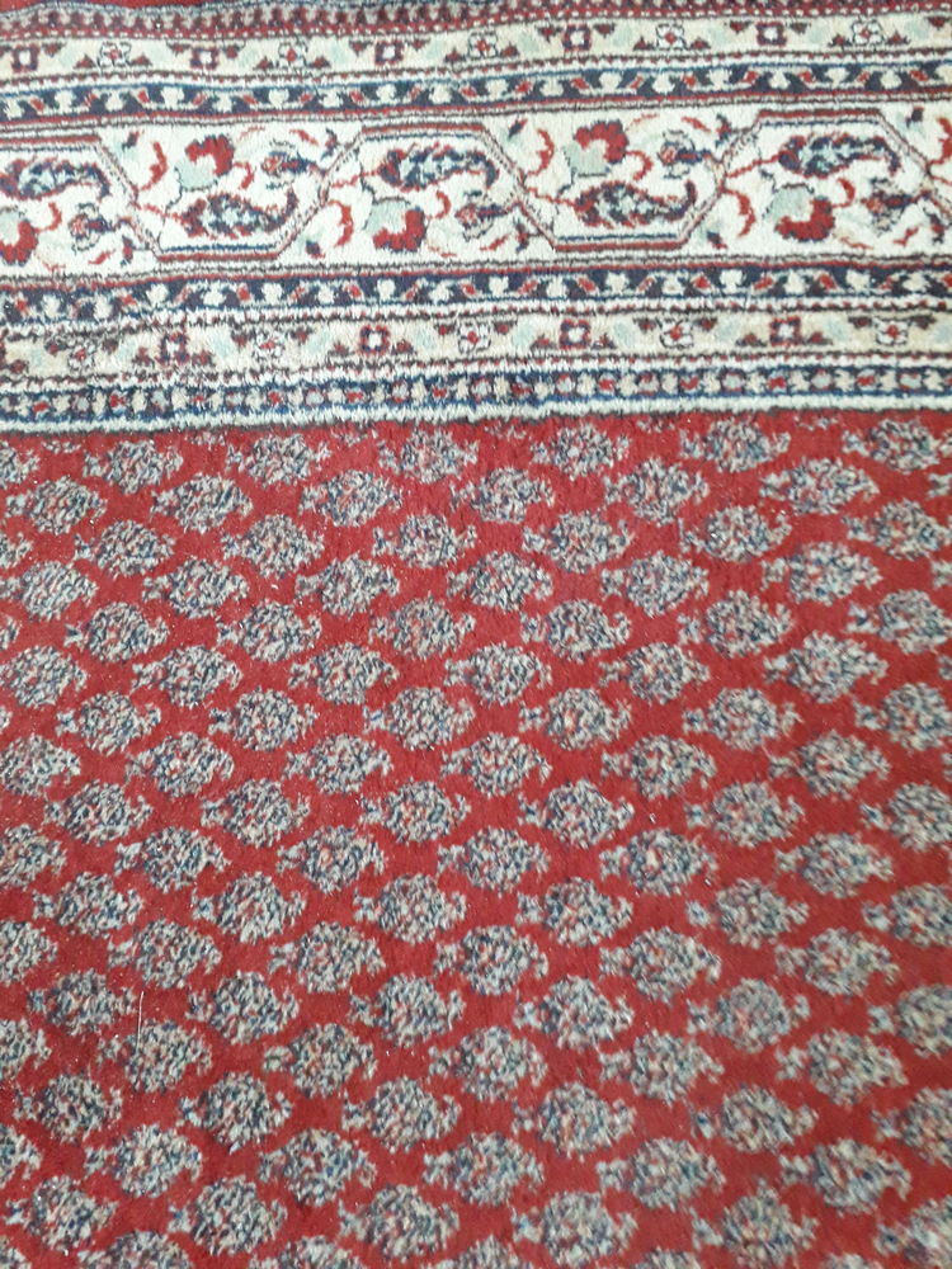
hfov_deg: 51.4
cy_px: 634
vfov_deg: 65.3
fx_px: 990
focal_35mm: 27
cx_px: 476
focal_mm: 3.6
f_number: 1.9
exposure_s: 1/20
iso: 400
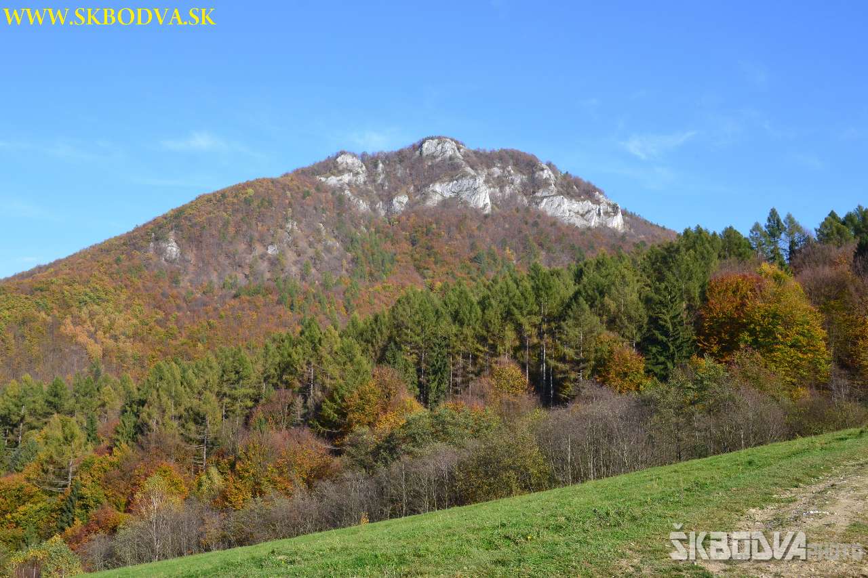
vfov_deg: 36.9
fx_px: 868
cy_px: 289
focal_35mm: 36
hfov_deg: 53.1
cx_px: 434
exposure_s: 1/320
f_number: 10
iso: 400
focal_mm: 24
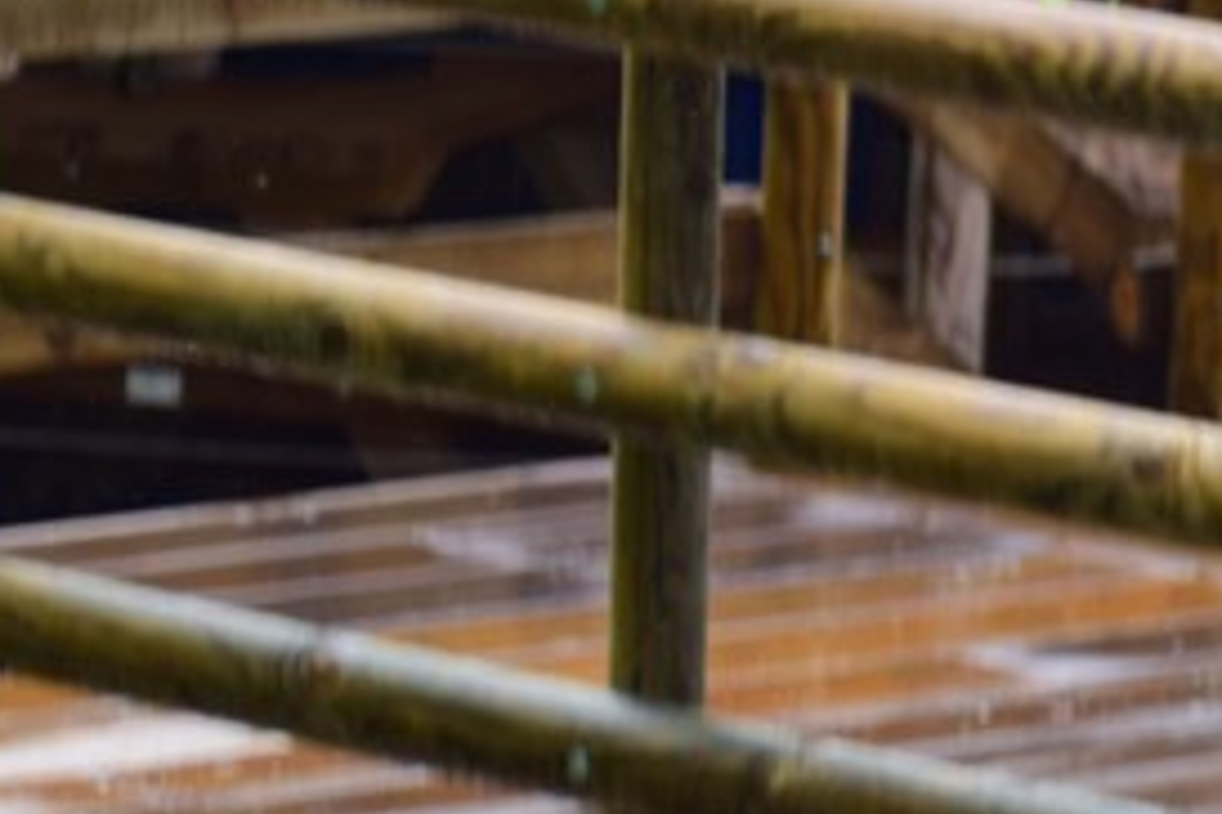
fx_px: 13373
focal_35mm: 394
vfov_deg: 3.5
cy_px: 856
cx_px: 2023
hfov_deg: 5.2
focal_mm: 70
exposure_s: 1/200
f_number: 4
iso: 125
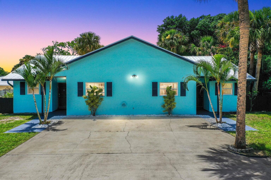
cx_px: 136
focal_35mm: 28
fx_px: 211
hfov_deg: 65.5
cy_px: 90
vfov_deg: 46.4
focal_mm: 10.26
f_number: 4.5
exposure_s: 1/1600
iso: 100
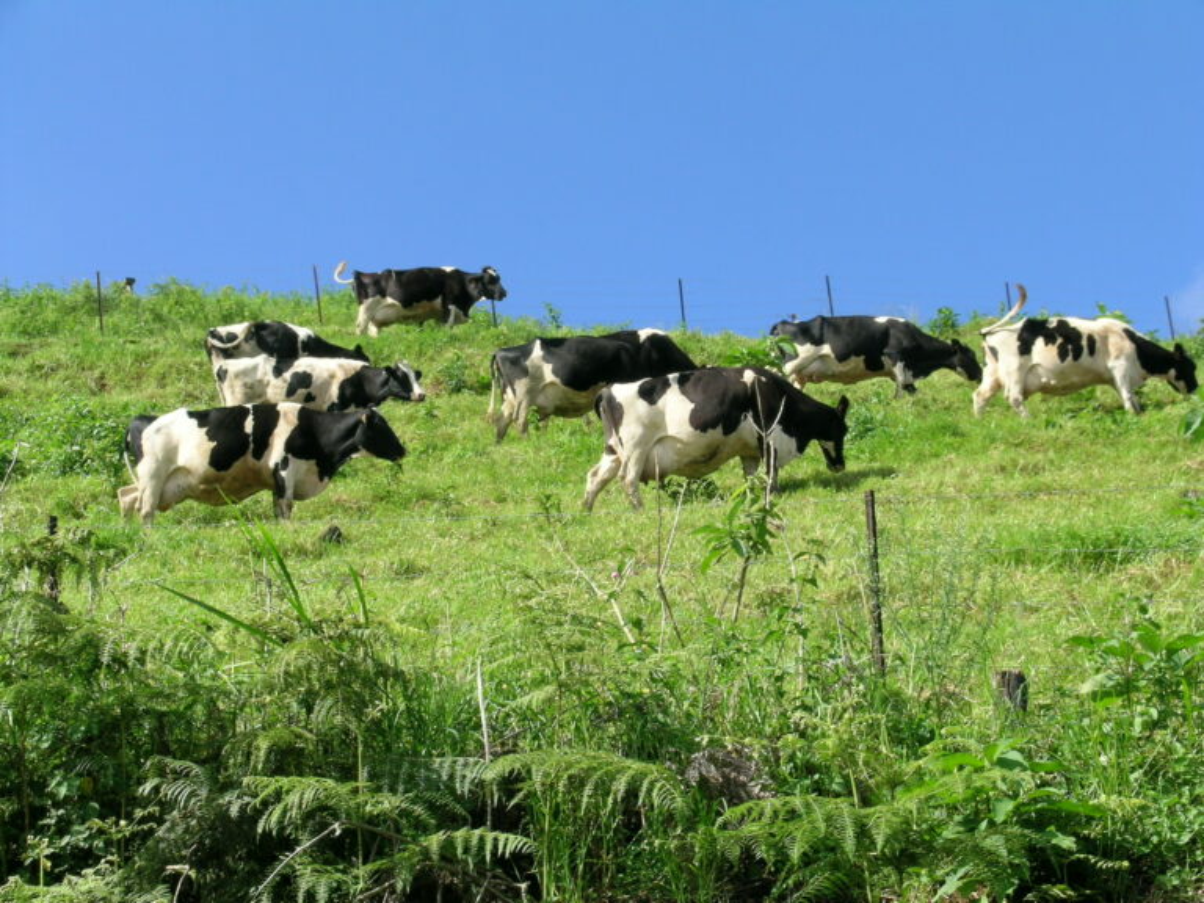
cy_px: 452
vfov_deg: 21.0
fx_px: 2435
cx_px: 602
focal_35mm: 70
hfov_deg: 27.8
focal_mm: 14.5
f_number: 6.9
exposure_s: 1/178
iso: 50
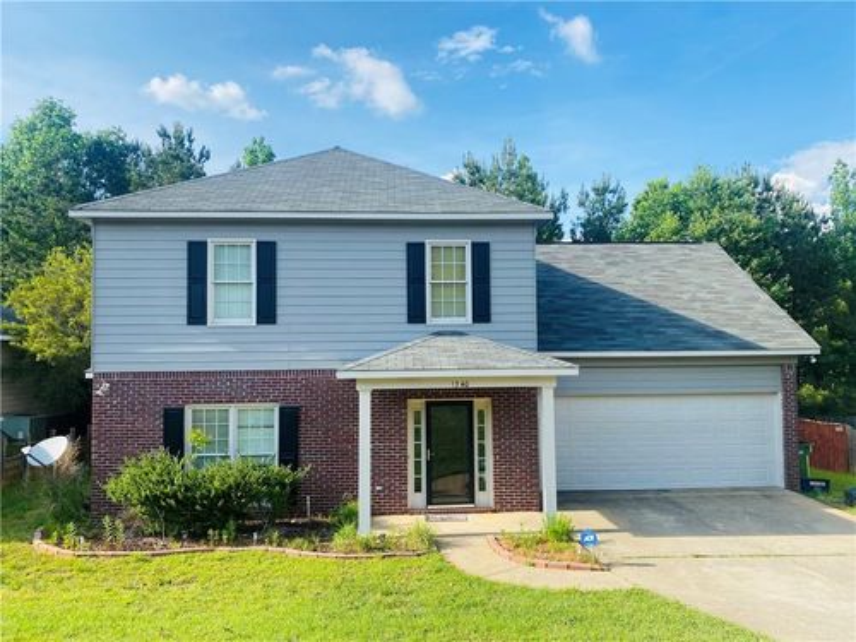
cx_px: 428
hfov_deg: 67.3
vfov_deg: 53.1
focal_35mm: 26
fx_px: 643
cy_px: 321
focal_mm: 4.25
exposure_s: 1/1608
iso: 32
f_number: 1.8
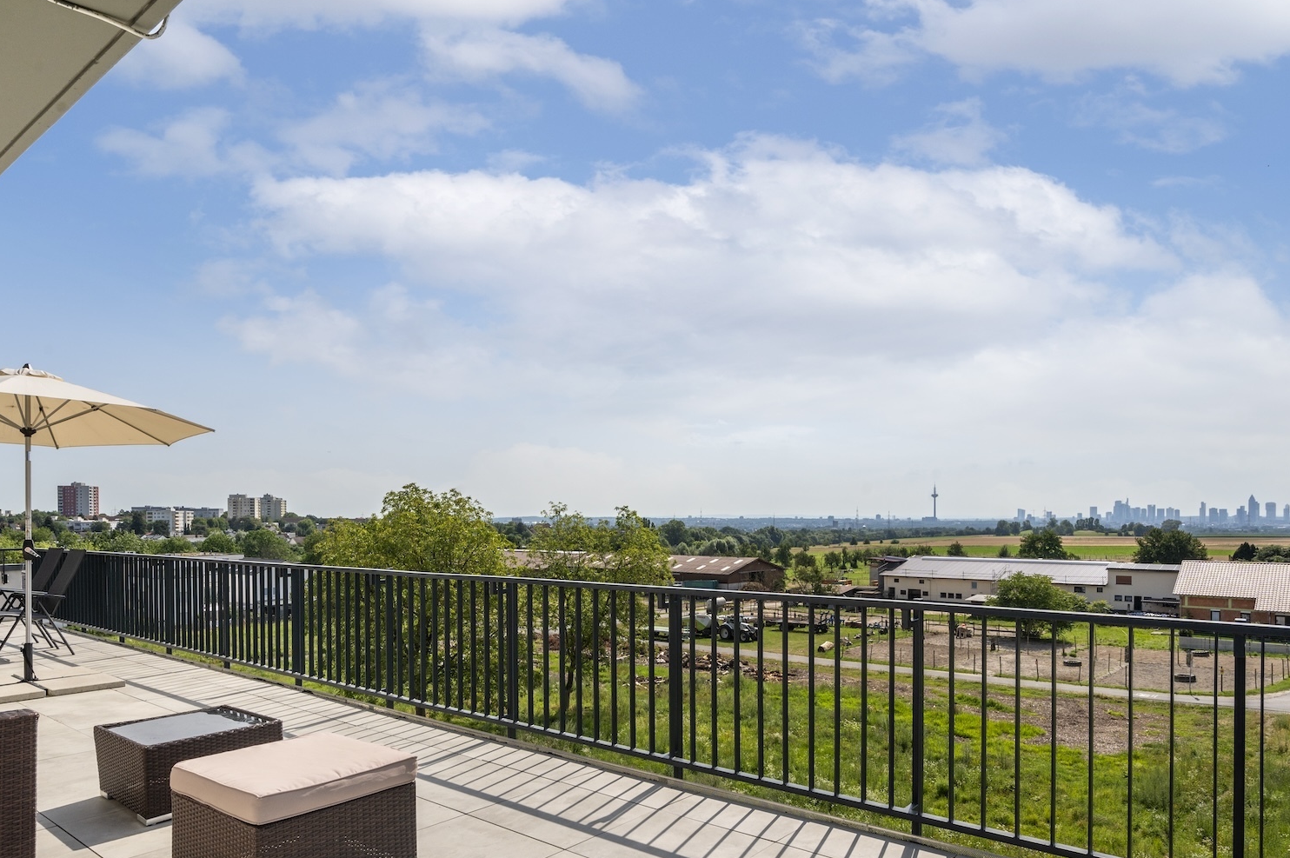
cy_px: 521
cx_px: 617
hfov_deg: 77.0
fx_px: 811
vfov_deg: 55.3
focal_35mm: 23
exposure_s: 1/800
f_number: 11
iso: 200
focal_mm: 17.5
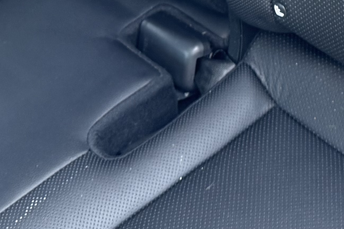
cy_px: -257
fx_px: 1051
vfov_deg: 11.1
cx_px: 367
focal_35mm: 110
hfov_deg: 18.0
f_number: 1.78
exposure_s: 1/106
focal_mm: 6.76
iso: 200
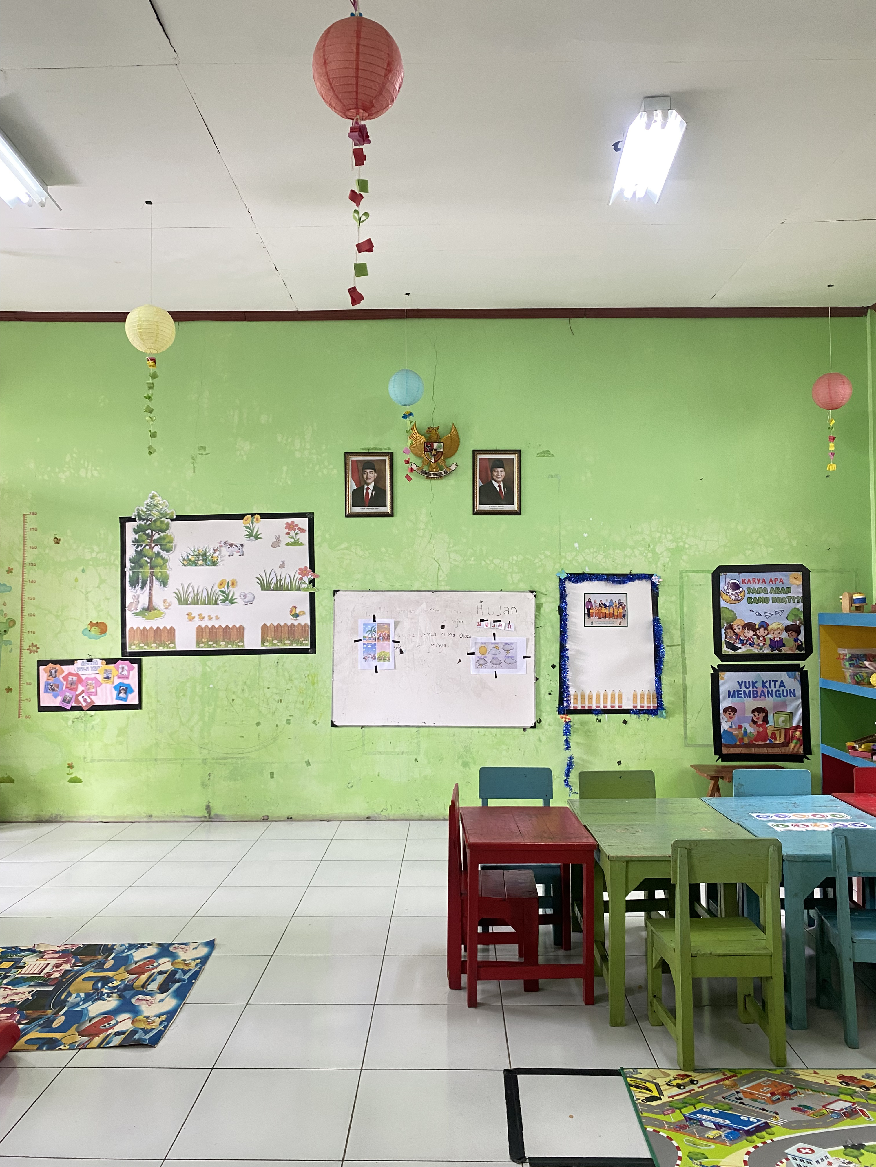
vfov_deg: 67.3
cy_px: 584
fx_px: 877
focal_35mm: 26
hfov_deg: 53.1
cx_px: 438
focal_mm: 4.25
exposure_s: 1/62
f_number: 1.8
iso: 125
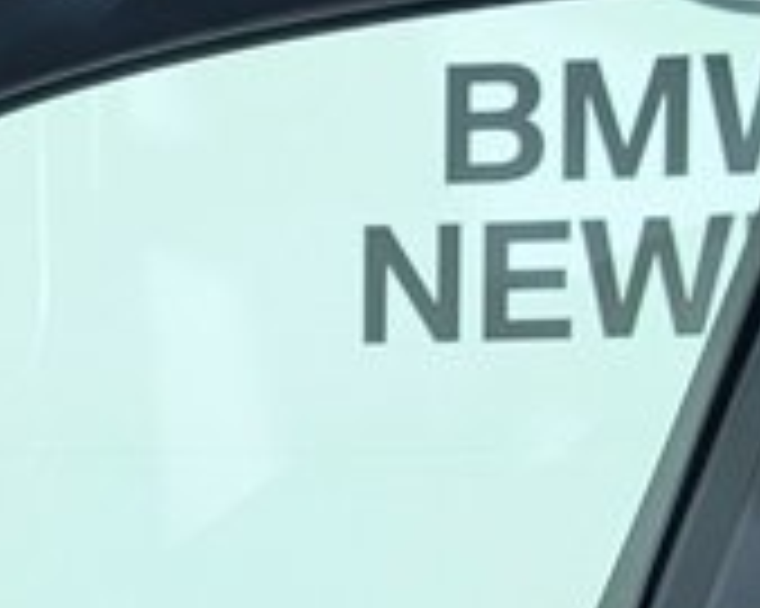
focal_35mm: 142
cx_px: 171
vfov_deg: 10.3
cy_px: 1025
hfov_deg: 13.5
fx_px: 3192
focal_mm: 6.9
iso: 38
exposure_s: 1/66.3
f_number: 1.68
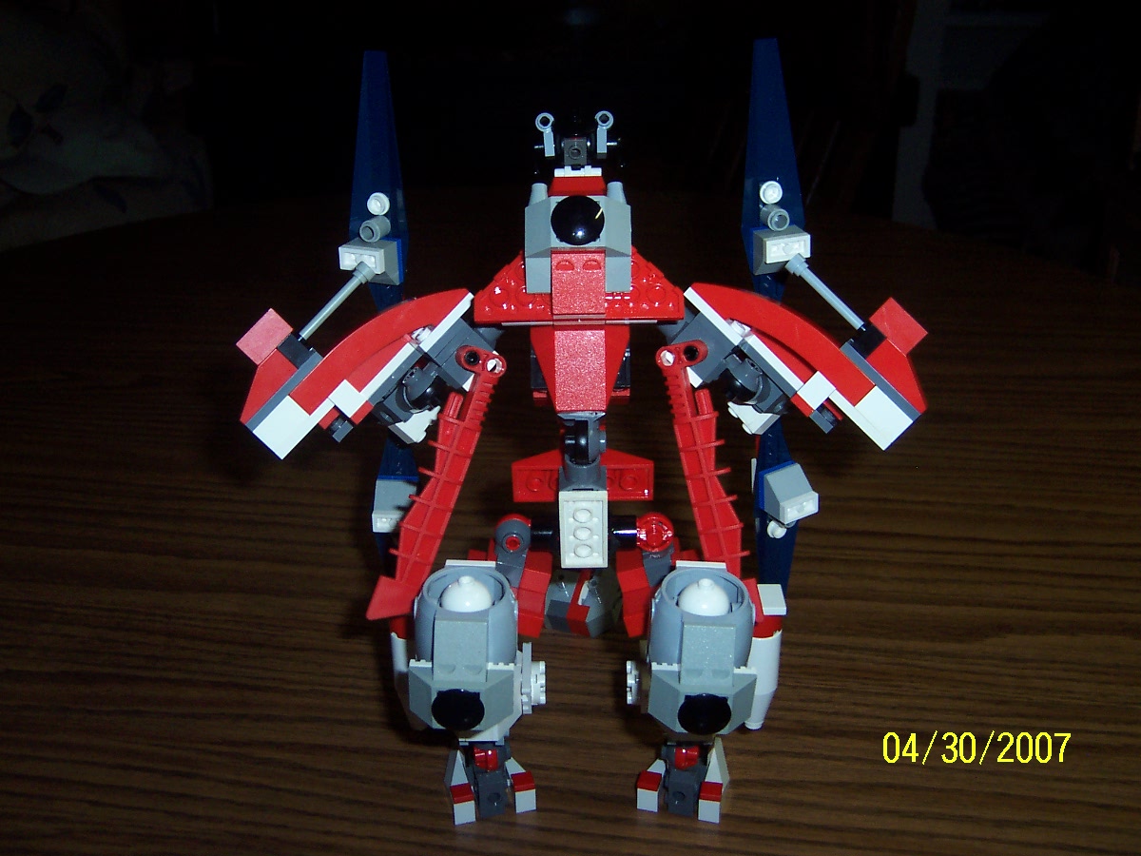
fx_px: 1187
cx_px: 570
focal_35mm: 36
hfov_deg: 51.4
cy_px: 428
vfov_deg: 39.7
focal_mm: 5.6
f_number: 2.8
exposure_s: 1/60
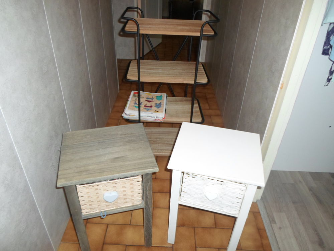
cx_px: 167
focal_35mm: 25
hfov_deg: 69.4
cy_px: 126
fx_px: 241
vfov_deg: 54.9
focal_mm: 4.5
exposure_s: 1/30
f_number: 2.5
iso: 100
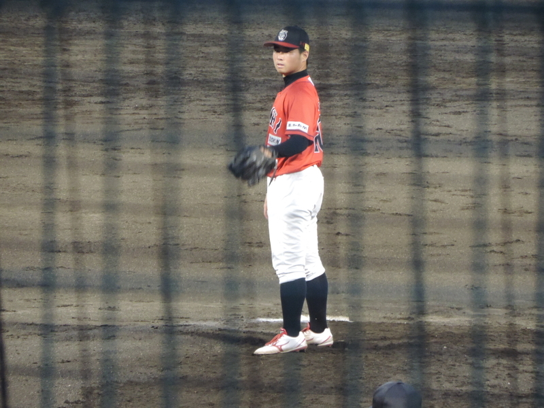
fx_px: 8643
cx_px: 272
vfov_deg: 2.7
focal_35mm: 550
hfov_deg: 3.6
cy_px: 204
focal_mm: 98.1
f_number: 4.9
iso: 800
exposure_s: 1/40
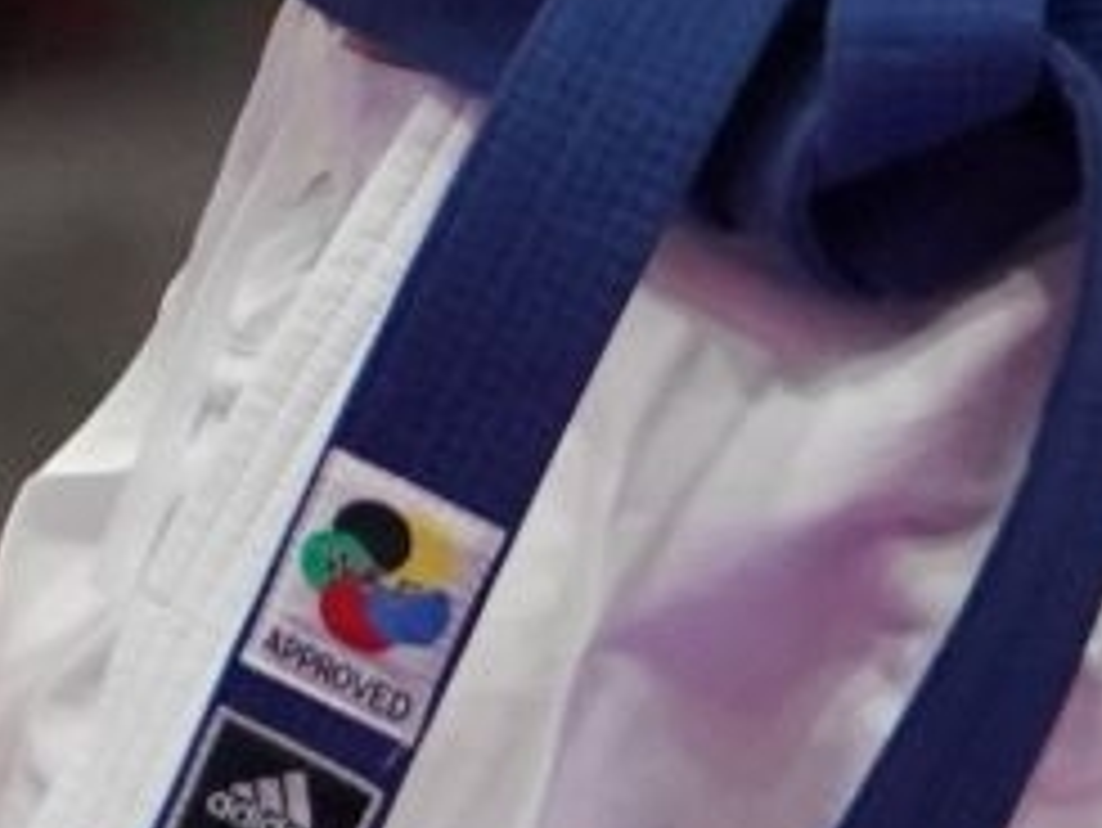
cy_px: -1665
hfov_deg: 0.7
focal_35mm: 2878
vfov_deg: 0.5
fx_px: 91666
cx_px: 2024
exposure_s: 1/1000
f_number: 4
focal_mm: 272
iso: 3200
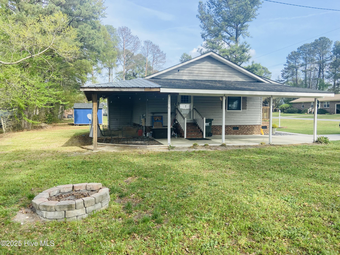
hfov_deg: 67.3
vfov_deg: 53.1
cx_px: 170
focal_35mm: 26
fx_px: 255
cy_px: 128
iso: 32
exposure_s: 1/1063
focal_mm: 4.25
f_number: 1.8
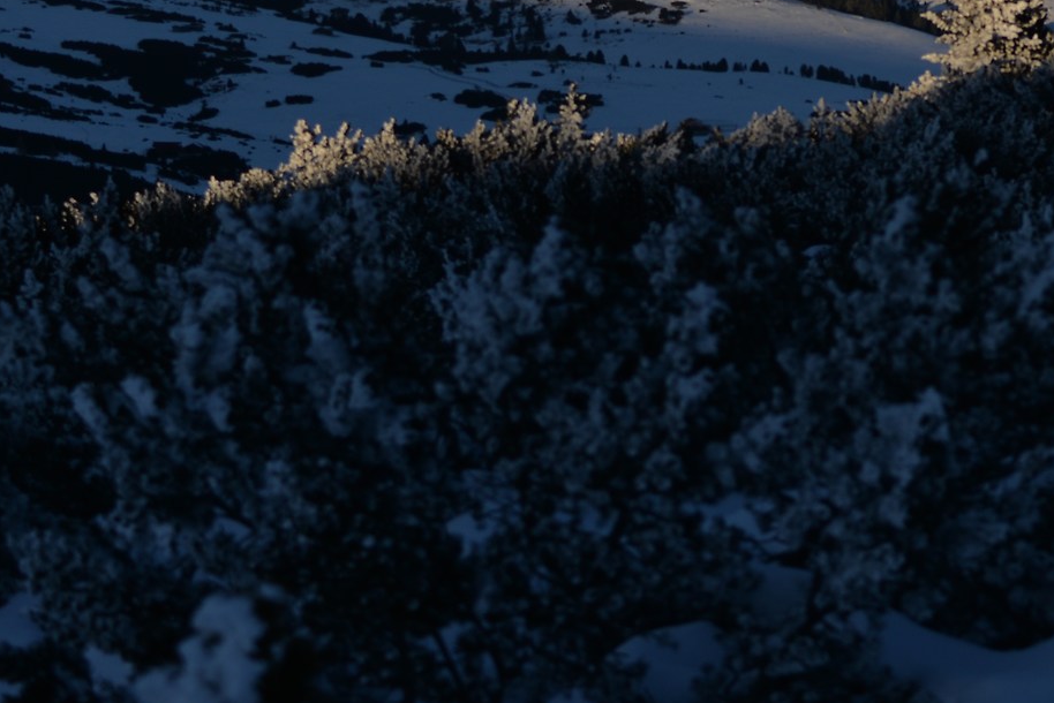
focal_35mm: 210
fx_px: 6150
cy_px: -73
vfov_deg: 6.5
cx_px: 1069
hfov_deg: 9.7
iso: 100
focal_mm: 80
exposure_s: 1/1250
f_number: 5.6
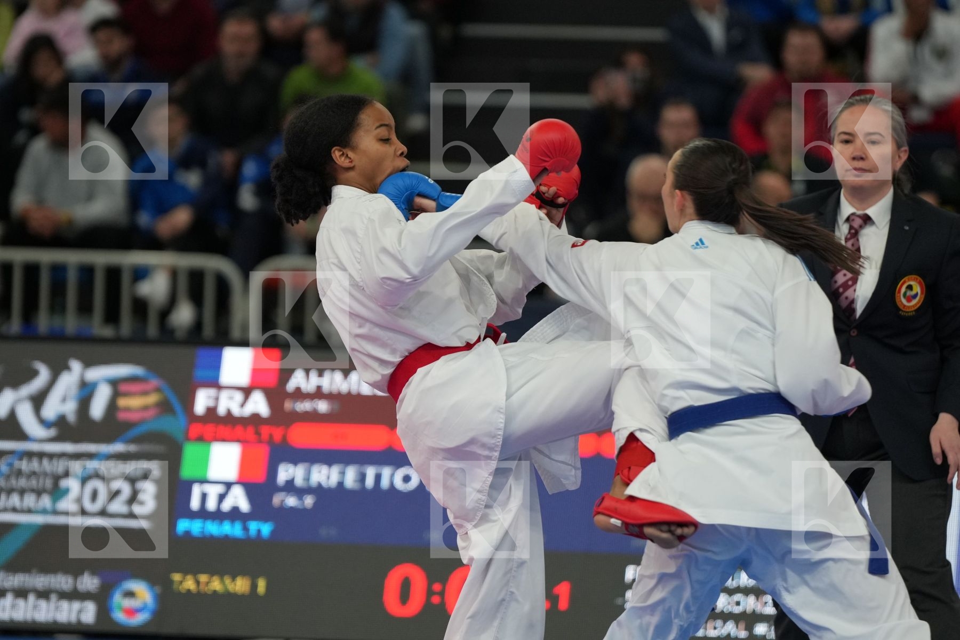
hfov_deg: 8.0
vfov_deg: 5.4
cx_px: 480
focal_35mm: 256
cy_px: 320
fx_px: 6826
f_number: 2.8
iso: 1600
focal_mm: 171
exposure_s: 1/1000
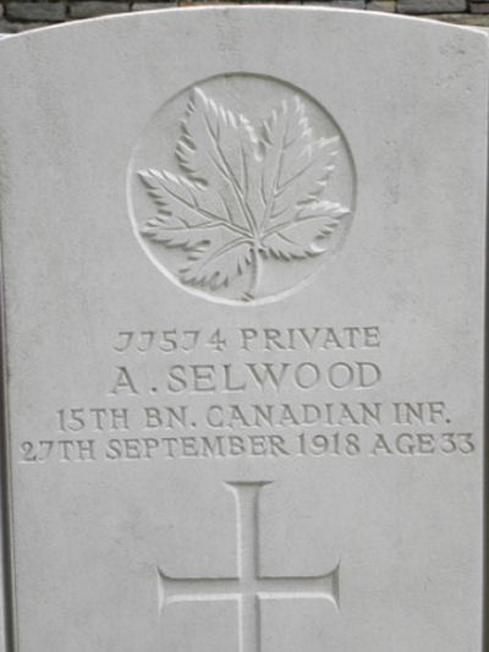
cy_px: 326
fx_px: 1600
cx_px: 244
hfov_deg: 17.4
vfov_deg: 23.0
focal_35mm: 85
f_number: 4
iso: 64
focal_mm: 15.1
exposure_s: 1/90.8
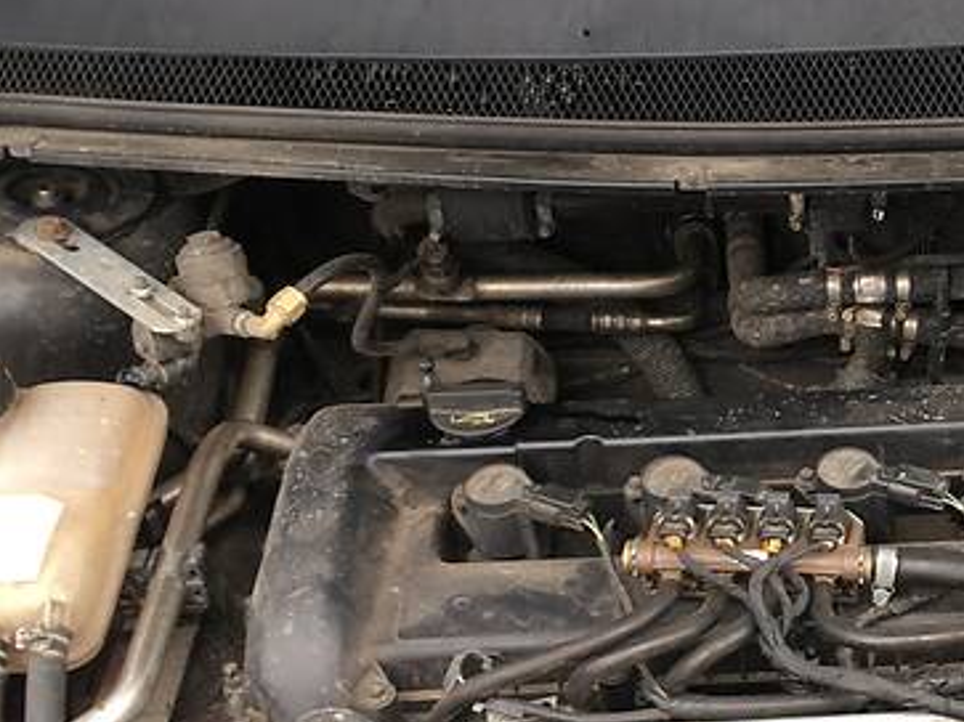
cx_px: 887
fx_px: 1782
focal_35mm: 64
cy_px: 478
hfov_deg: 28.9
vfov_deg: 22.8
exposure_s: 1/100
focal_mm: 4.2
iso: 32
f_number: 2.2
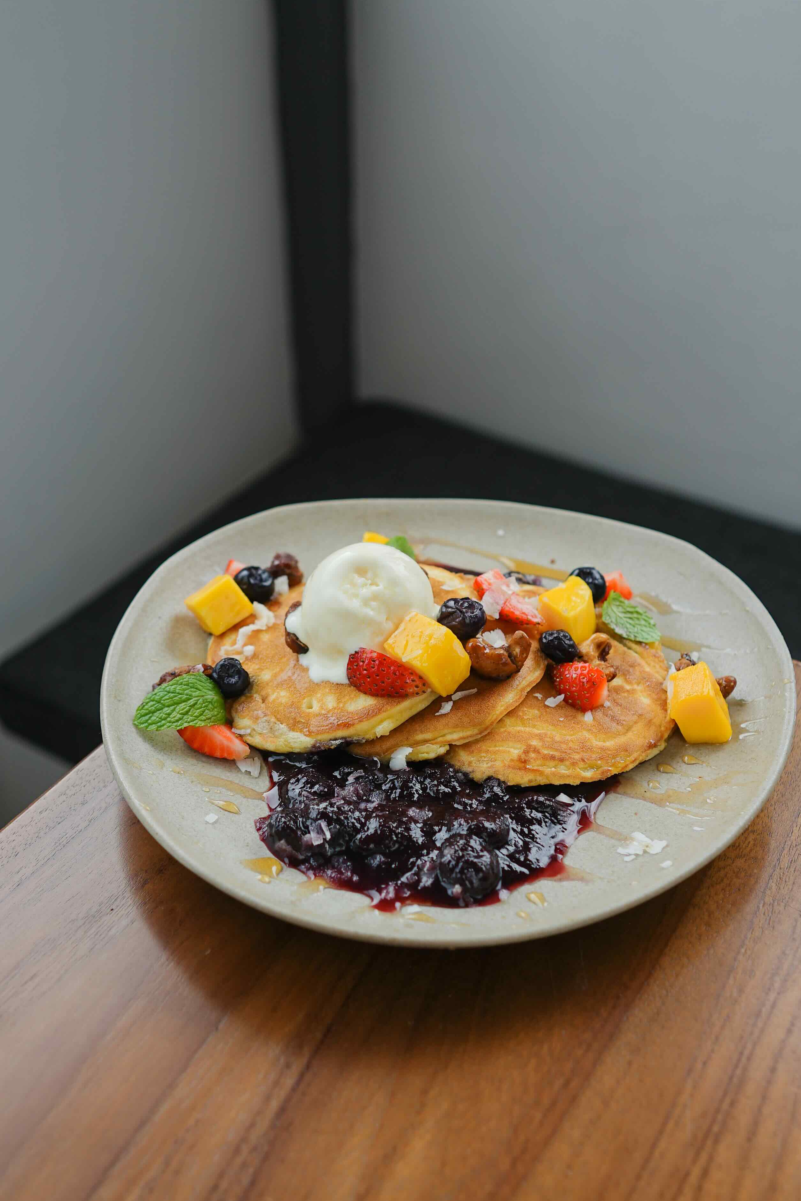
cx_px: 419
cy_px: 612
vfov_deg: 44.5
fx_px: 1468
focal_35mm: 44
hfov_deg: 30.5
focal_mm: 28
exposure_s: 1/125
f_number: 3.2
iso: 80
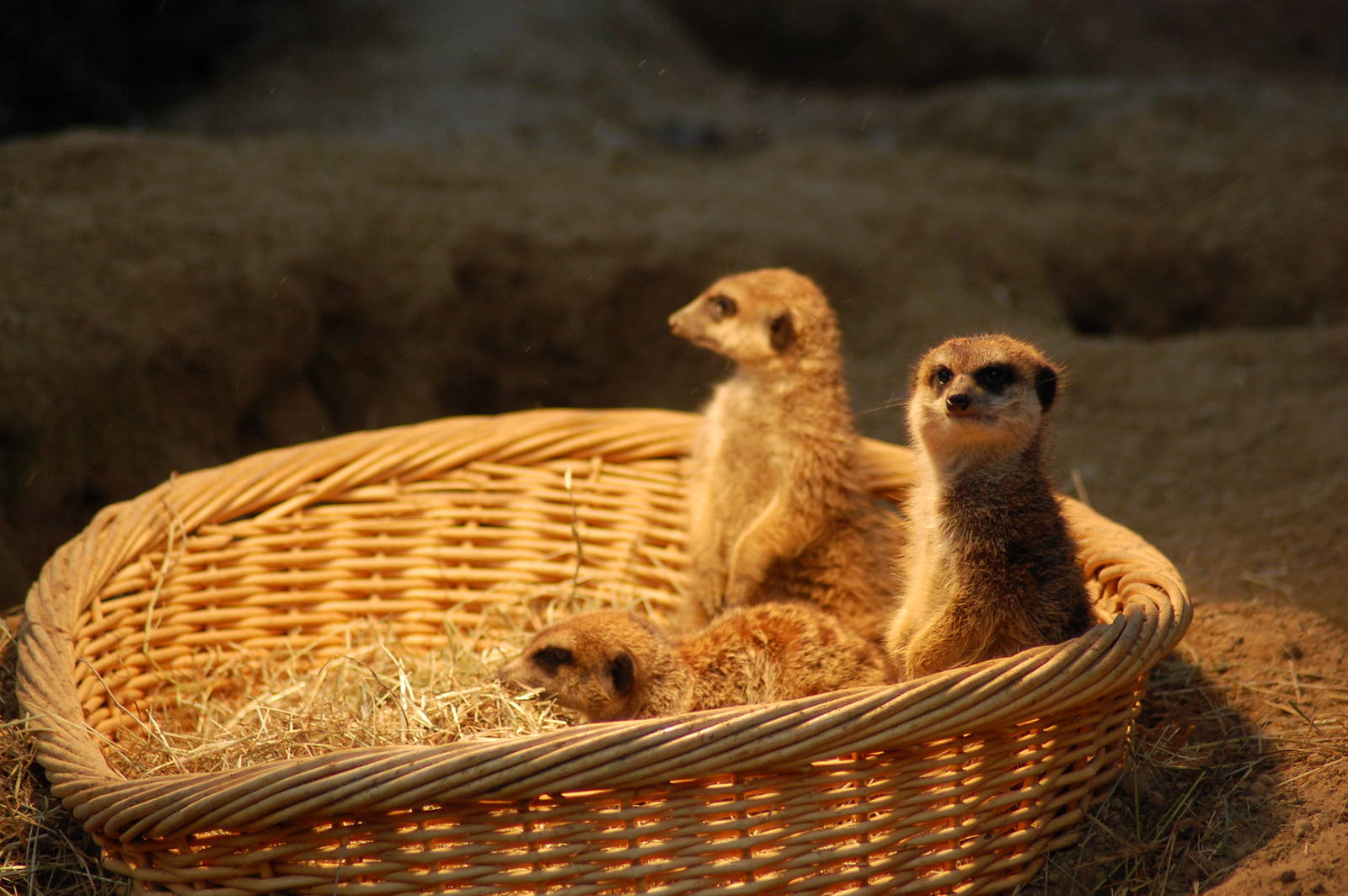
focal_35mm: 255
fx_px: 9540
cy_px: 448
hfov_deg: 8.1
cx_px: 674
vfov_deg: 5.4
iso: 500
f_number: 4.8
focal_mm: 170
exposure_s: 1/500
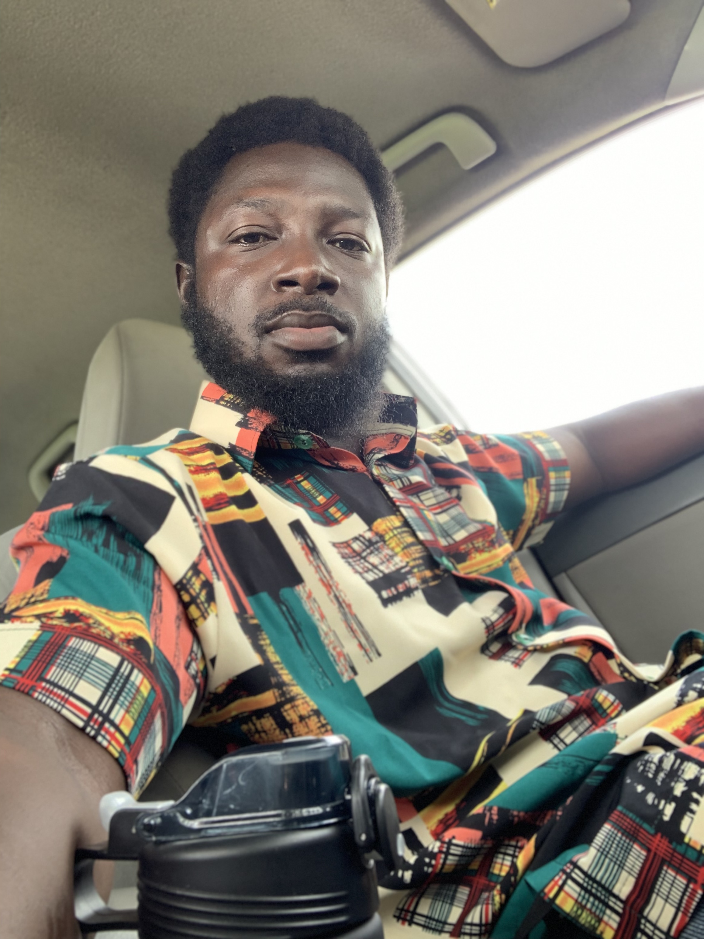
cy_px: 470
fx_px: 868
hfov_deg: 44.2
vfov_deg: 56.8
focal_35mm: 32
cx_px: 352
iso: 64
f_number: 2.2
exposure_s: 1/61
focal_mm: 2.87
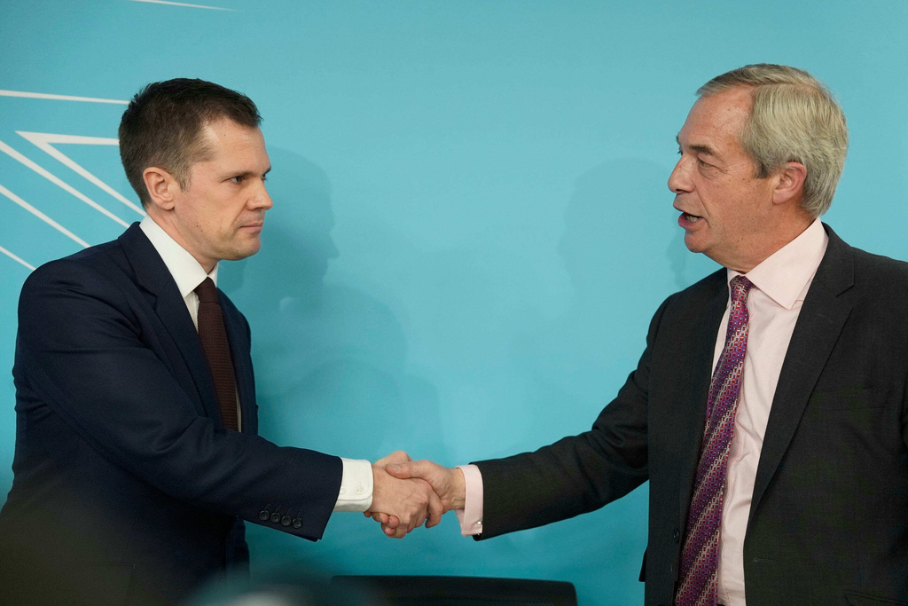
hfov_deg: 42.7
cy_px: 303
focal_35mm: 46
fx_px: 1160
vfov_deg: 29.3
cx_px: 454
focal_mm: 46
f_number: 2.8
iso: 2000
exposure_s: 1/320
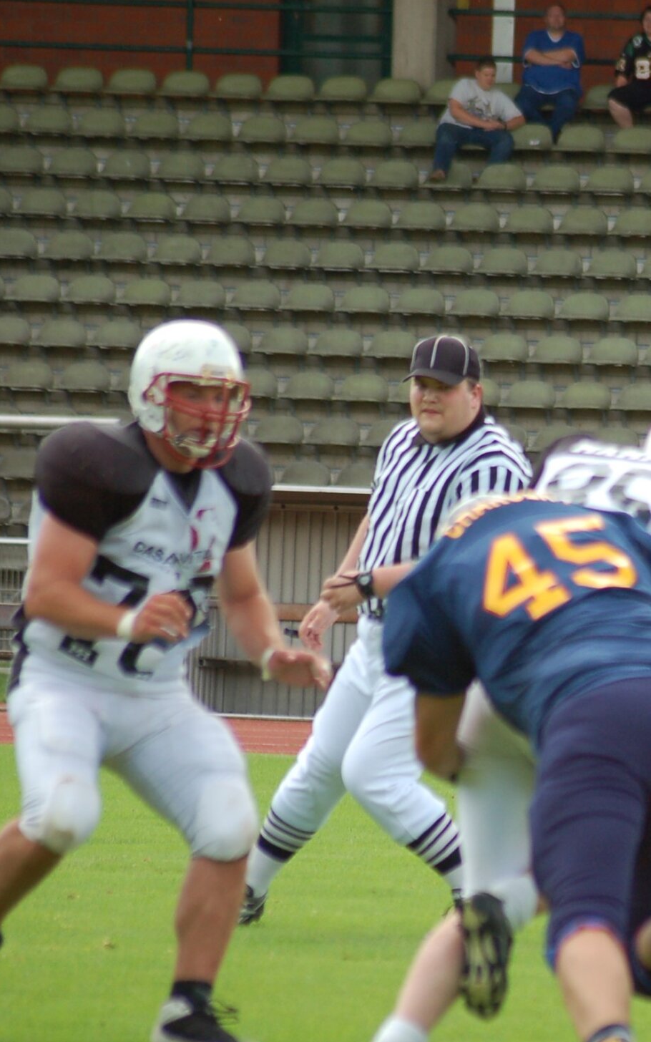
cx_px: 728
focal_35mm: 392
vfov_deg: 5.4
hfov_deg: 3.3
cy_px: 521
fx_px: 11128
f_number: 4.8
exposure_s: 1/500
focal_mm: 170
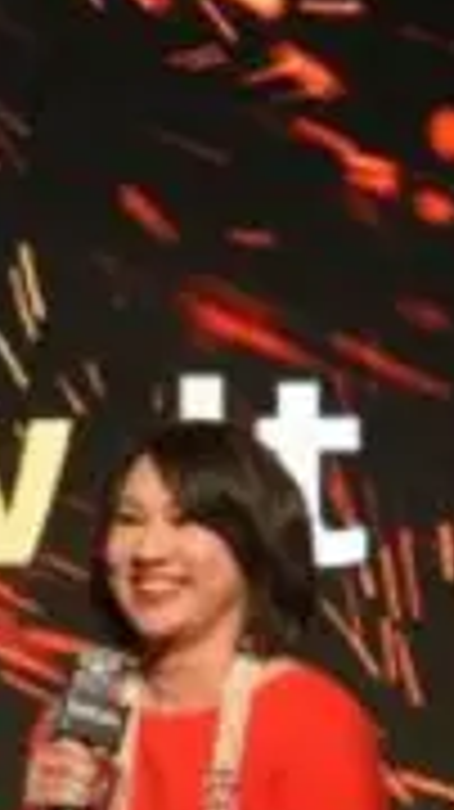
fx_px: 11707
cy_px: 454
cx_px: -908
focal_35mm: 546
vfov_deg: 4.0
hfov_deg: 2.2
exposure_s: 1/200
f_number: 5
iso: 1600
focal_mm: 120
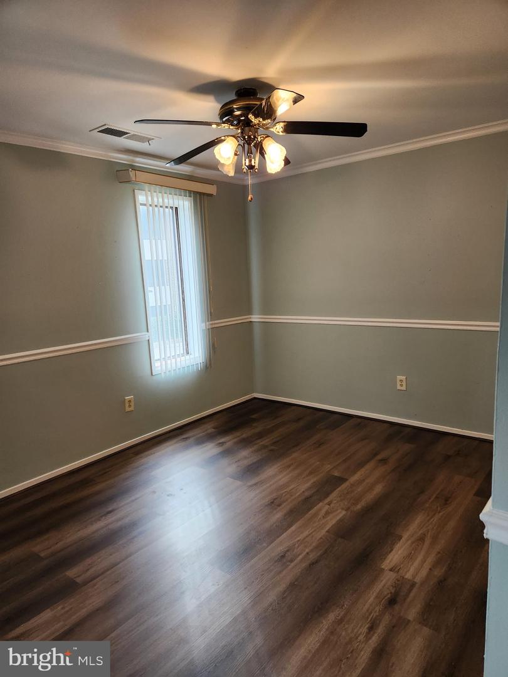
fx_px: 450
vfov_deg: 73.9
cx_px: 254
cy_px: 338
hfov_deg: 58.9
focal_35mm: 23
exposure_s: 1/120
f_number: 1.8
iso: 250
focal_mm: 5.4
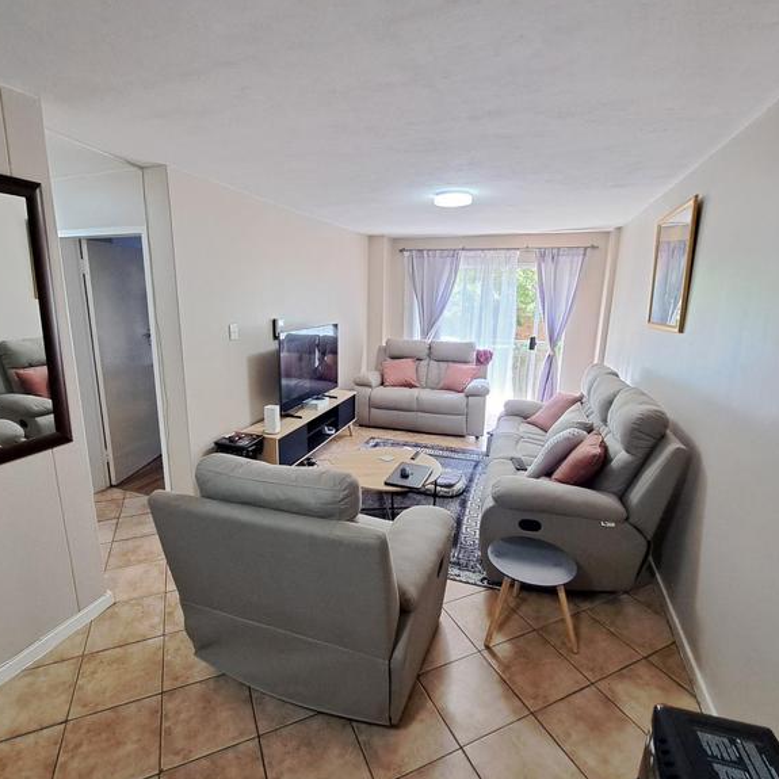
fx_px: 407
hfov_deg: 87.4
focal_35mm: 16
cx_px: 371
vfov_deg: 87.4
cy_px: 394
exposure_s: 1/50
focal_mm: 1.74
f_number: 2.2
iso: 200
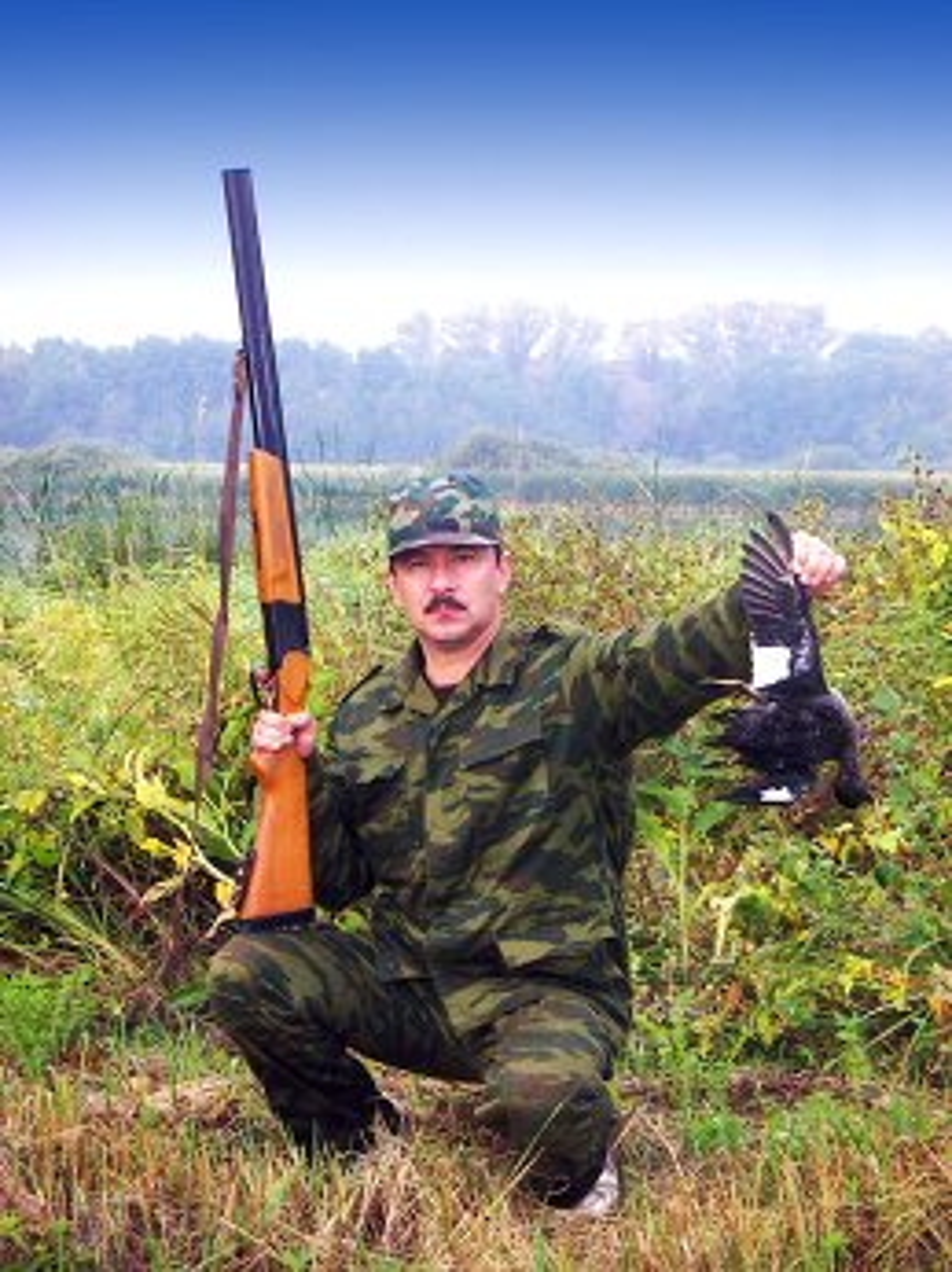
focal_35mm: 102
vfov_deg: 19.3
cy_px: 636
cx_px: 476
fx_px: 3745
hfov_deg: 14.5
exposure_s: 1/320
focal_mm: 13.4
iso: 125
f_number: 3.7
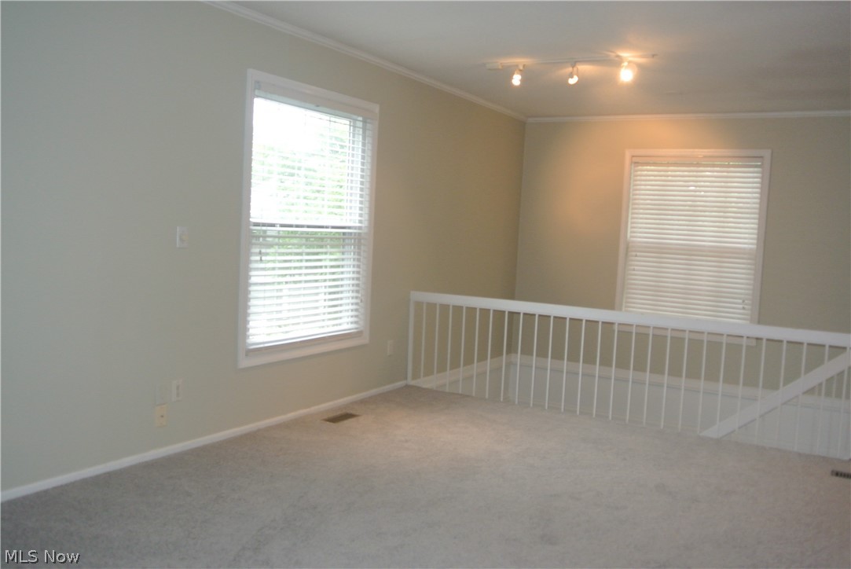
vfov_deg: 43.7
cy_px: 284
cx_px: 426
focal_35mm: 30
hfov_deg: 61.9
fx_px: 710
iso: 560
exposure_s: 1/60
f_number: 3.5
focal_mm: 11.4
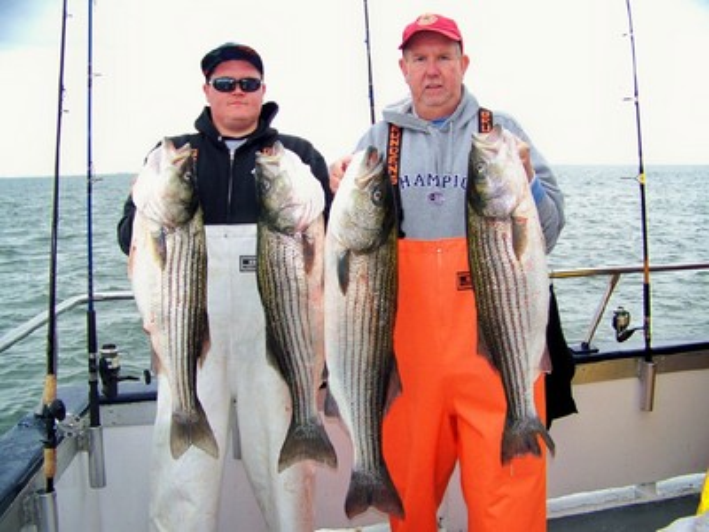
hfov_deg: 51.4
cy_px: 266
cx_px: 354
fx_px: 737
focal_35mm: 36
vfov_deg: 39.7
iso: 64
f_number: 2.8
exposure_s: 1/160
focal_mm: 5.85
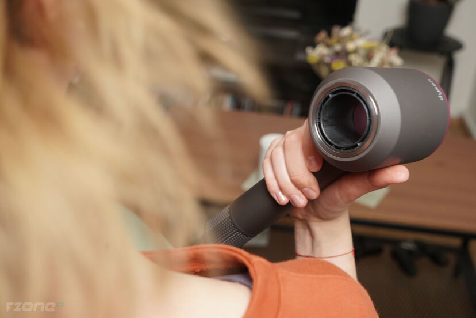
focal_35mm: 48
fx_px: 635
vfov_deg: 28.1
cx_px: 238
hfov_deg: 41.1
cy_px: 159
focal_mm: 48
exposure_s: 1/200
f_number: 6.3
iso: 3200
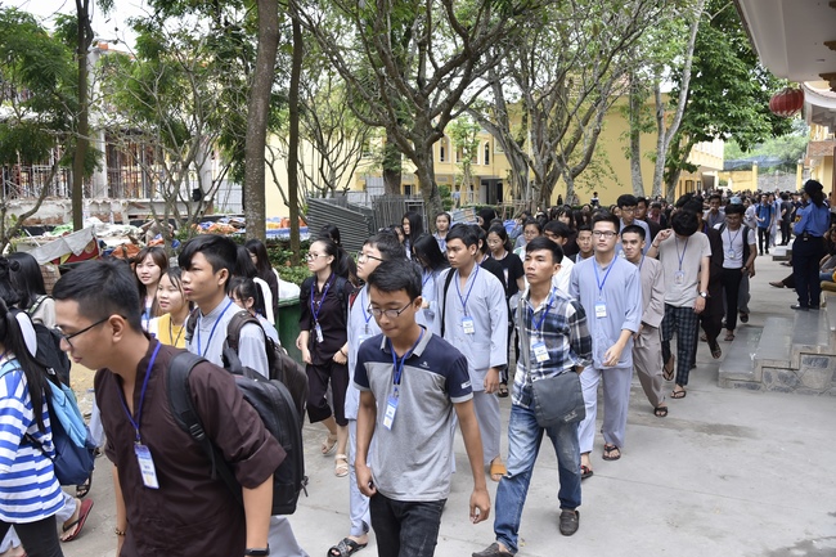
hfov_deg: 60.3
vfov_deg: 42.3
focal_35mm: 31
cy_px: 278
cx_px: 418
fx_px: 720
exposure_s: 1/250
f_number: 5.6
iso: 250
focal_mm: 31
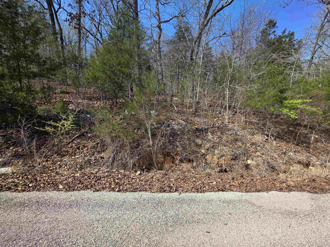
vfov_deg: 89.9
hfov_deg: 106.2
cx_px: 165
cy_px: 124
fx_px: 124
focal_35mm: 13
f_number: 1.9
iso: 40
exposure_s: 1/944
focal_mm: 2.2
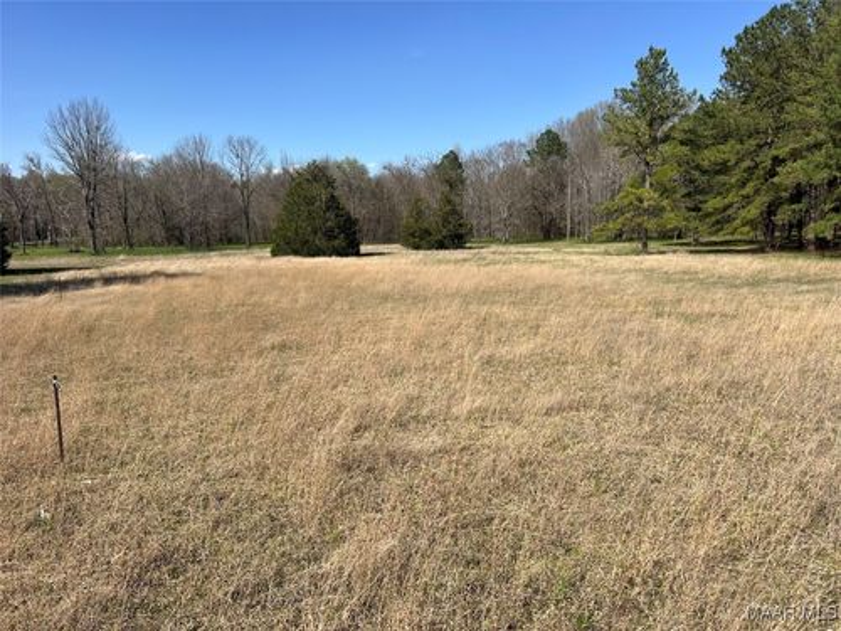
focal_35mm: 26
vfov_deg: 53.1
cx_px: 420
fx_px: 632
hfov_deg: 67.3
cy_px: 316
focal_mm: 5.7
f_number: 1.5
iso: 50
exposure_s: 1/4831
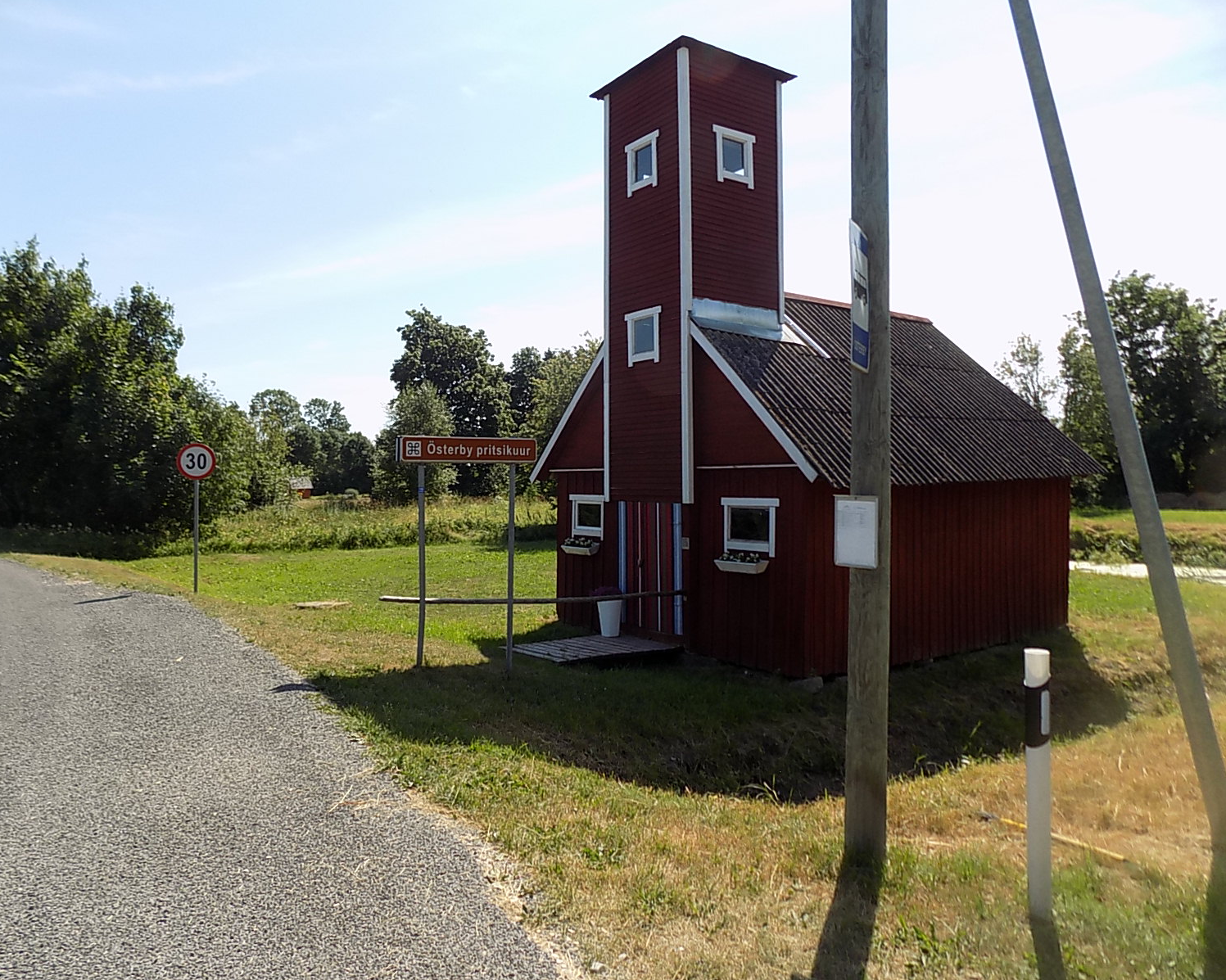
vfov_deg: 58.8
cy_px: 490
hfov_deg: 70.3
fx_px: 871
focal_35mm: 24
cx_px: 586
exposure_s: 1/800
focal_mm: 4
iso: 80
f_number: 3.1
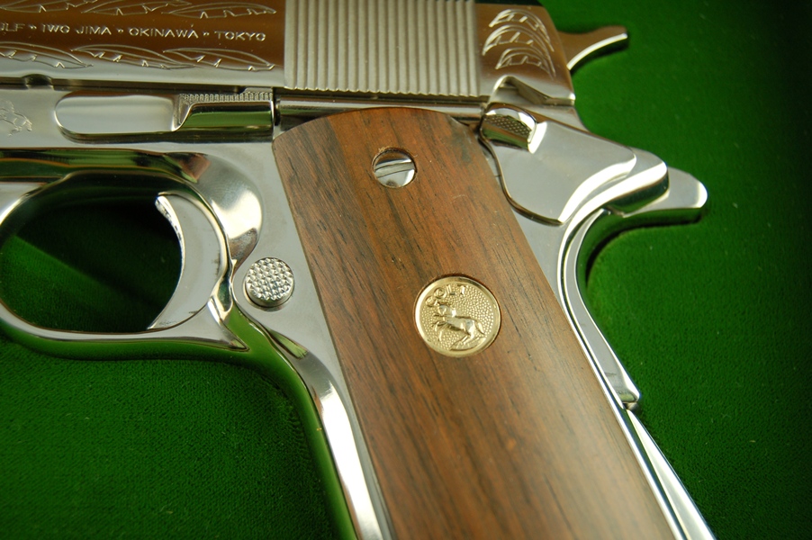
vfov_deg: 25.7
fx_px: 1183
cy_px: 270
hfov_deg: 37.9
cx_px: 406
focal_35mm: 52
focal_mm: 35
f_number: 4.8
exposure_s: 1/60
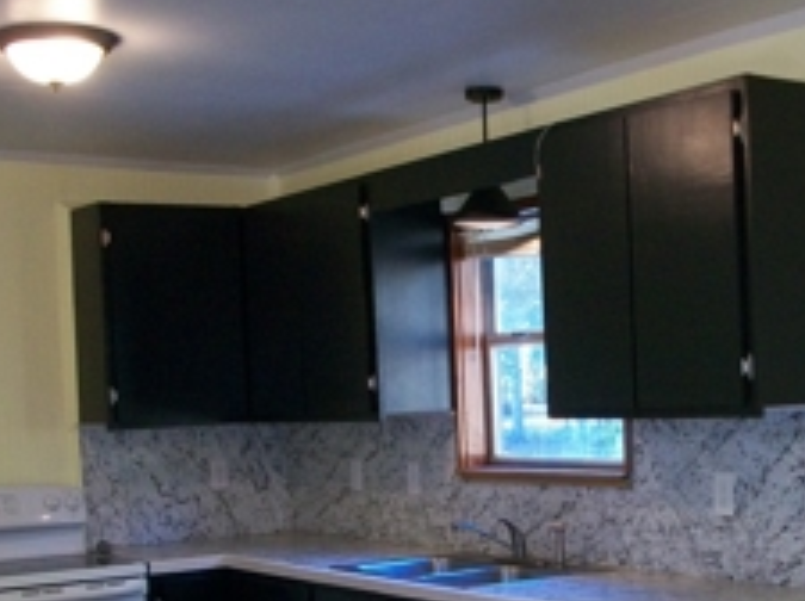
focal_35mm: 57
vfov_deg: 25.1
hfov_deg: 33.4
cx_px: 565
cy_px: 487
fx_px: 1323
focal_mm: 5.7
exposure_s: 1/30
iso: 160
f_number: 2.9
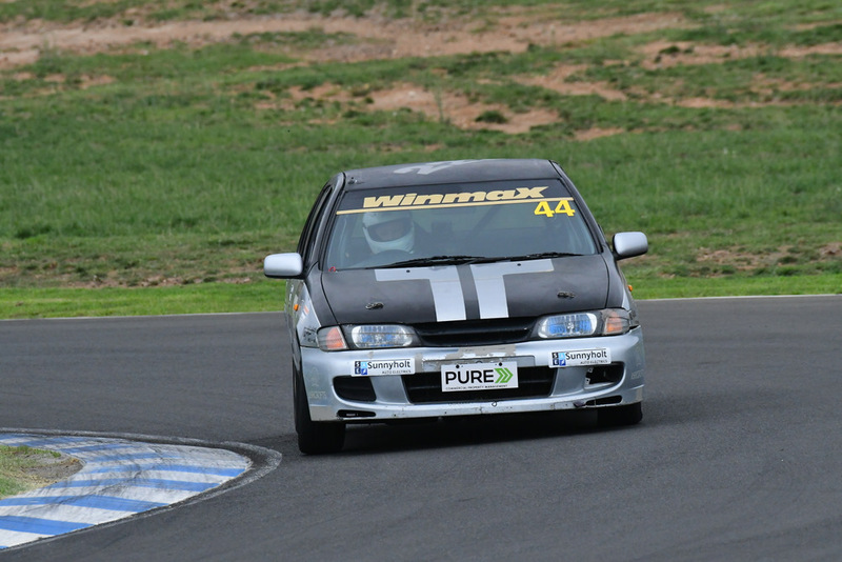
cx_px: 421
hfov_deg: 3.1
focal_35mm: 675
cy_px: 281
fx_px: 15792
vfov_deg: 2.0
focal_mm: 450
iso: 2500
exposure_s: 1/640
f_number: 10
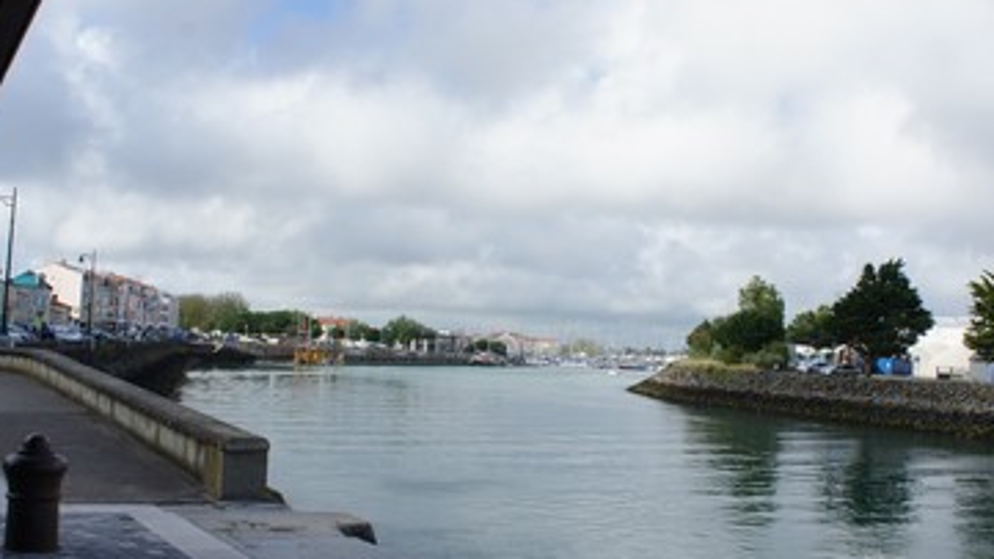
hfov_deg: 55.3
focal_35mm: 36
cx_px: 529
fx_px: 949
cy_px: 300
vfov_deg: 32.8
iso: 250
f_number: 11
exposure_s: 1/250
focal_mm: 18
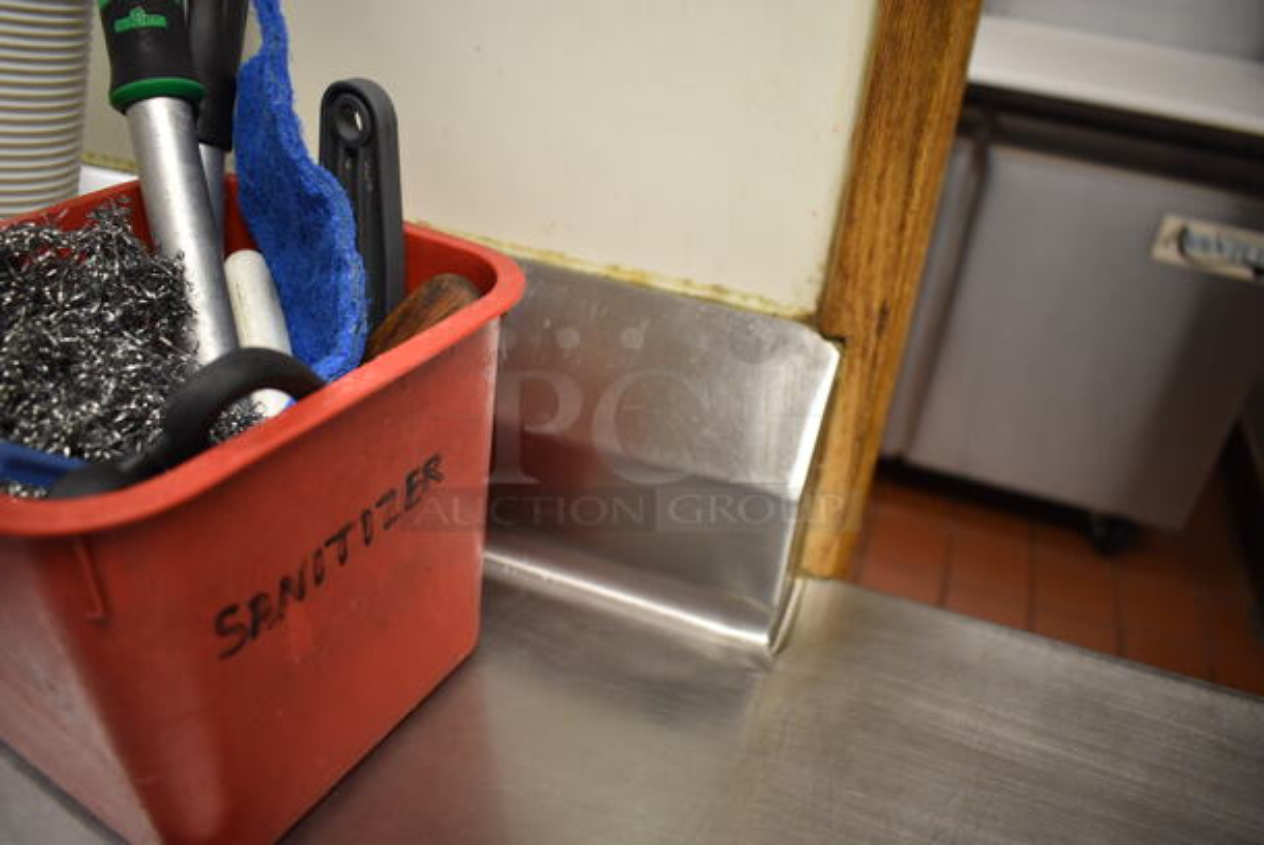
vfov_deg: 48.0
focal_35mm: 27
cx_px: 632
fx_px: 949
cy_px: 422
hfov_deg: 67.3
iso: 1600
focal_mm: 18
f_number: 3.5
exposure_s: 1/125
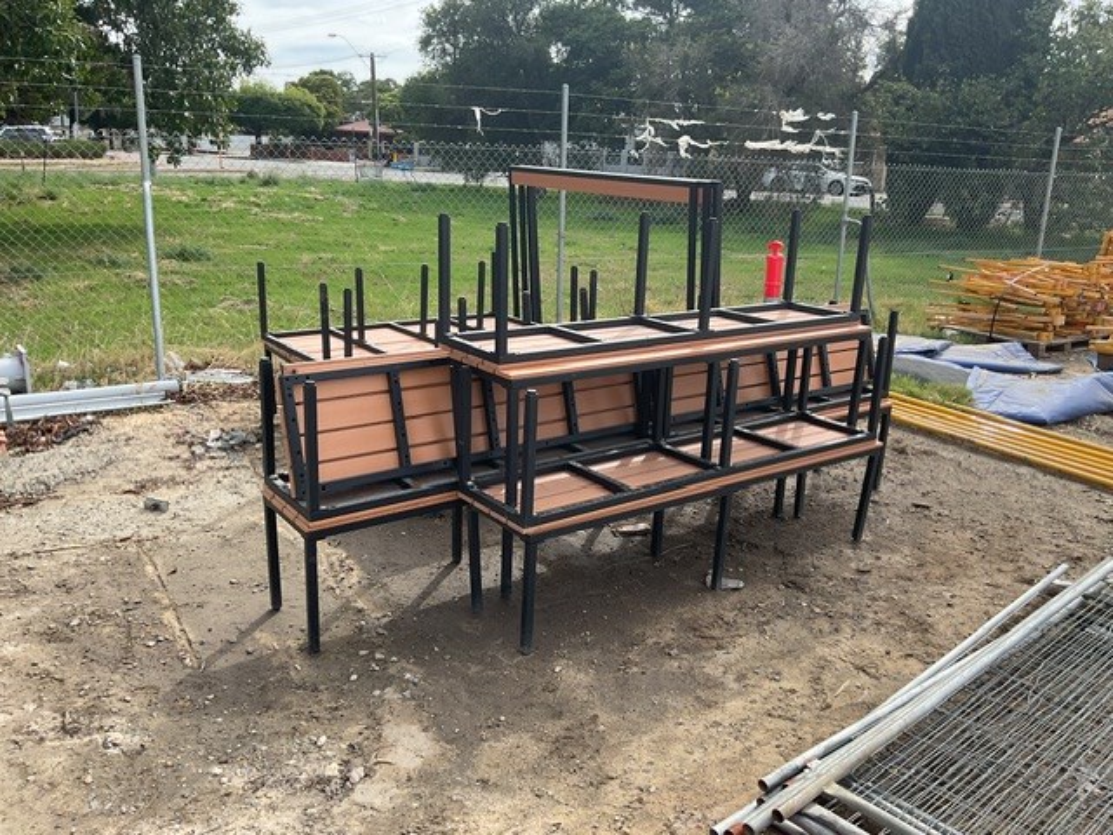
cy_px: 418
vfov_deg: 48.2
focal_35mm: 29
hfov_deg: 61.7
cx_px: 556
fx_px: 932
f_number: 1.8
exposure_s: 1/781
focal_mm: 3
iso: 16
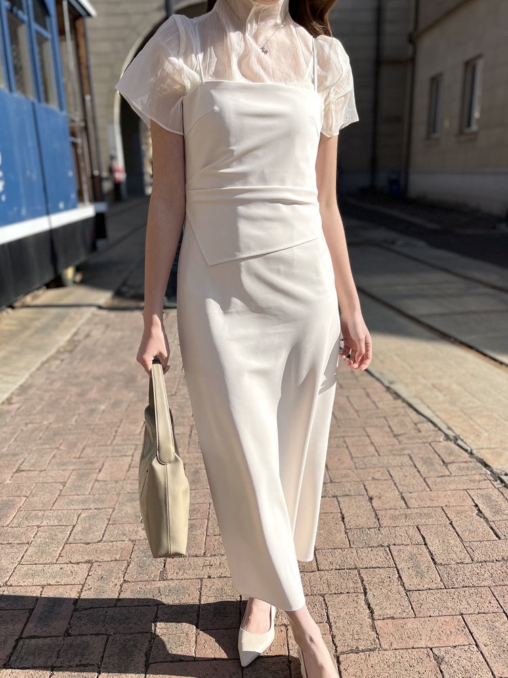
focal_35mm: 26
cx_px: 254
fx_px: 509
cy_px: 339
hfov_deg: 53.1
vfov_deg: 67.3
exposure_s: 1/3215
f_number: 1.6
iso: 50
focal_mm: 5.1
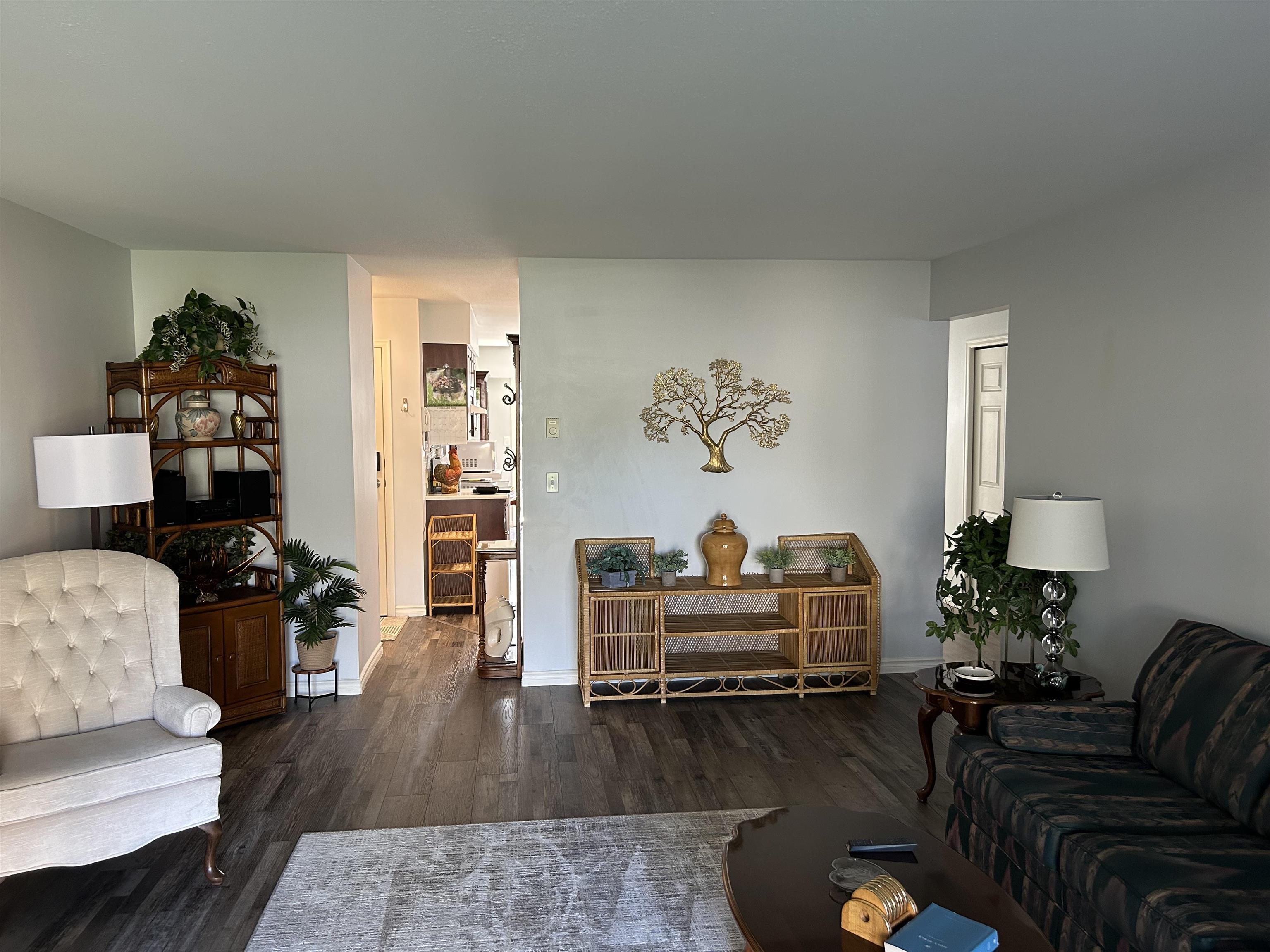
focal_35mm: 26
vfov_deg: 53.1
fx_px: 954
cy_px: 476
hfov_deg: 67.3
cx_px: 635
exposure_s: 1/60
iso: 200
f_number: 1.5
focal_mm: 5.7
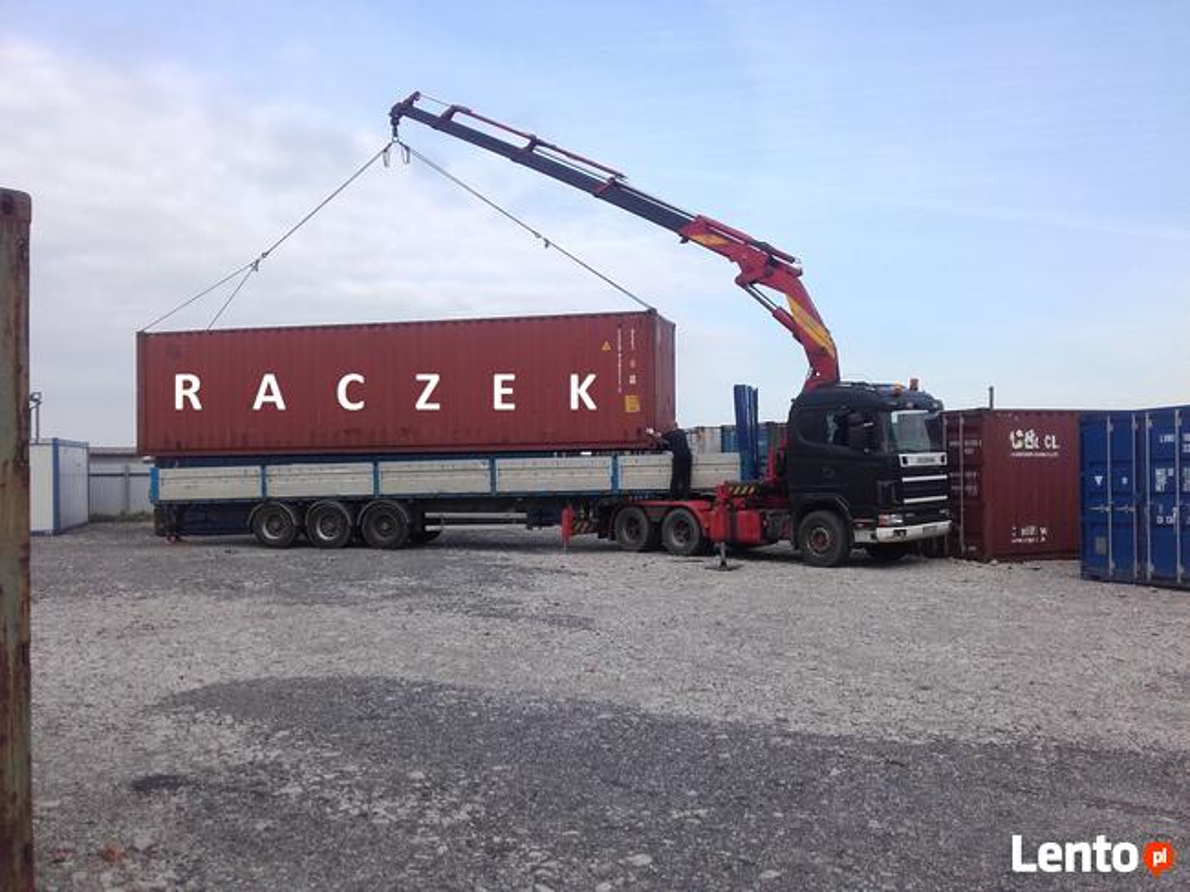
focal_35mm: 31
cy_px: 446
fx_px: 1065
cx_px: 595
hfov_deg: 58.4
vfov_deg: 45.4
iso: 50
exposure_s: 1/601
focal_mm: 3.3
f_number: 2.2
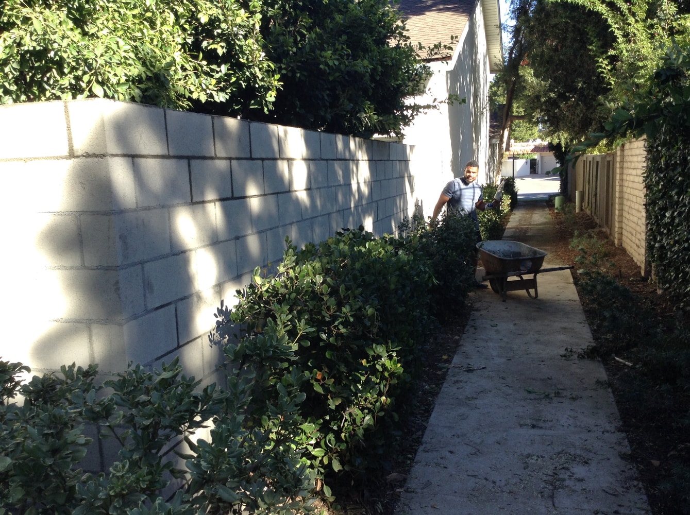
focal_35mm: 33
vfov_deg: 42.8
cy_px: 258
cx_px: 345
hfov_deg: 55.4
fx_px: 657
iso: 25
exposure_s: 1/222
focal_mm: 3.3
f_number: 2.4
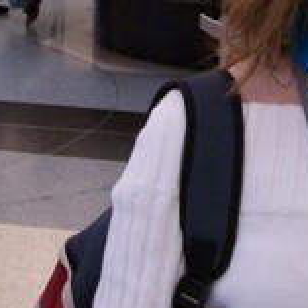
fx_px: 1289
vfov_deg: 12.7
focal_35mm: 128
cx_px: 306
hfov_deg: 13.4
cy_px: -196
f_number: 2.8
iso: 140
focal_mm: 6.3
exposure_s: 1/8
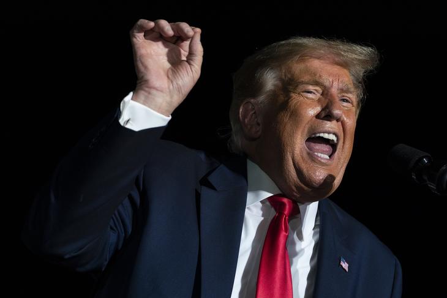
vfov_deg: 4.6
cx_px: 224
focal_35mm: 300
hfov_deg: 6.9
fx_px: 3725
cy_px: 149
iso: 3200
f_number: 5.6
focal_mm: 300
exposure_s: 1/400
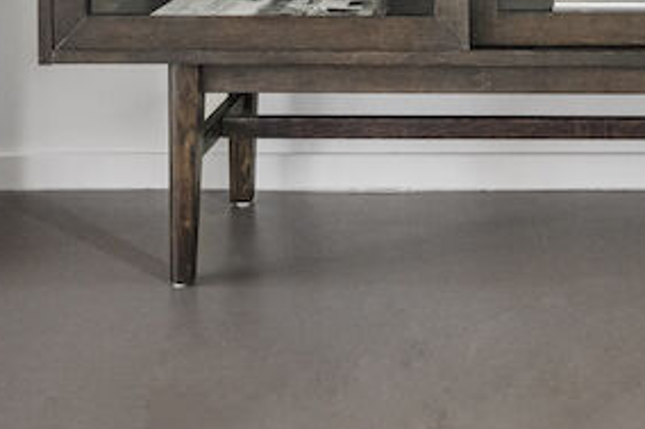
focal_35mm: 90
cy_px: -278
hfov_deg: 21.8
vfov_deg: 13.9
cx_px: 668
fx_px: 1607
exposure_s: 1/100
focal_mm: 25.5
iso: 1250
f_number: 4
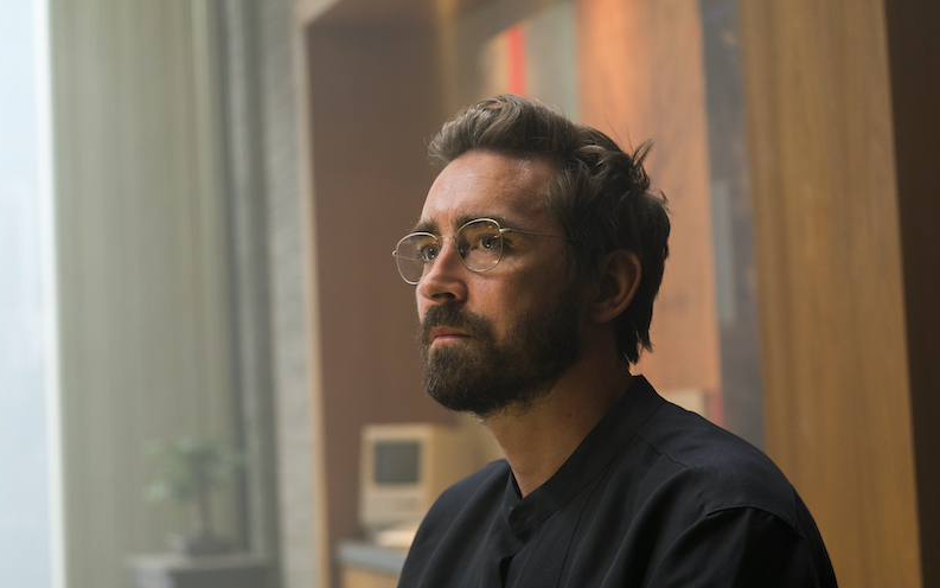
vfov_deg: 18.1
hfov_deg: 28.6
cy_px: 315
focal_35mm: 72
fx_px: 1845
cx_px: 467
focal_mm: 70
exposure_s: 1/125
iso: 2000
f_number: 4
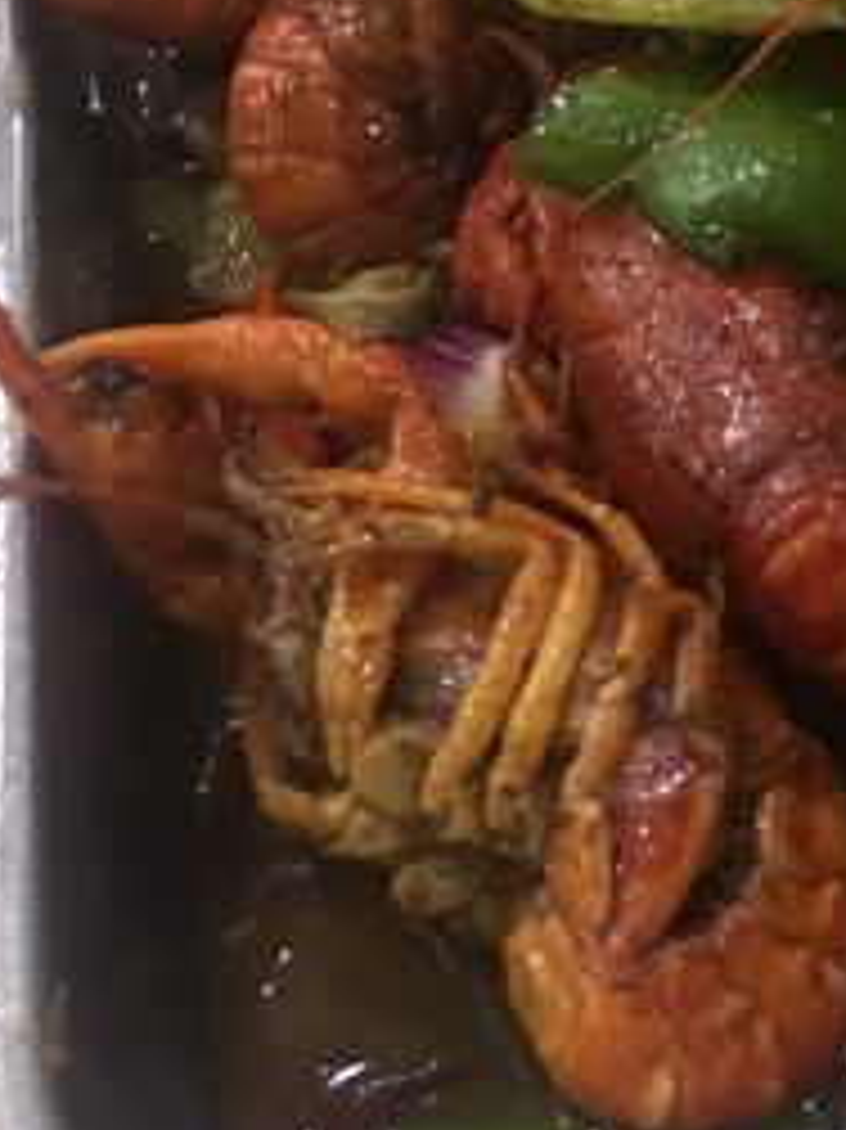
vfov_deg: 23.1
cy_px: -7
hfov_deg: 15.5
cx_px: 1544
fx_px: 2642
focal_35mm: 81
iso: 100
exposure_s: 1/17
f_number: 2.2
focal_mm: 4.15
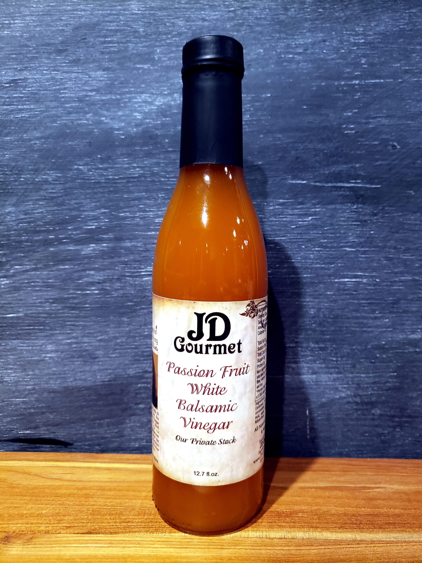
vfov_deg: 67.3
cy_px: 282
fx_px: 423
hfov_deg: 53.1
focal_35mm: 26
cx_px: 211
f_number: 1.5
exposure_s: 1/17
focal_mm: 4.3
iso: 250
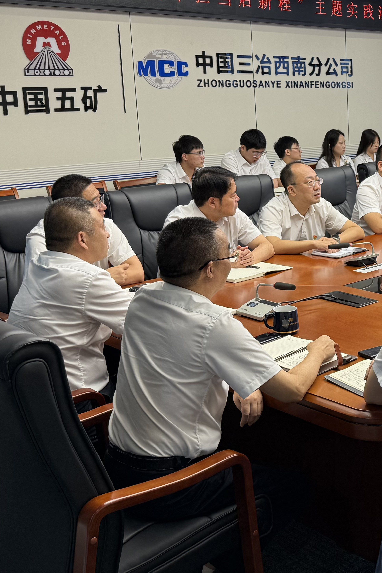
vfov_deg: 40.3
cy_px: 251
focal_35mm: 49
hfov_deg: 25.2
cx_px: 438
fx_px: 780
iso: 80
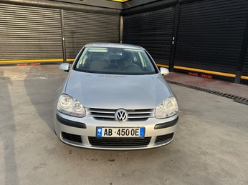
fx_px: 179
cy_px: 95
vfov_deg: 54.8
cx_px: 122
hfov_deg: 69.4
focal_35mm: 25
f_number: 1.78
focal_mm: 6.86
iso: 80
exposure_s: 1/1357
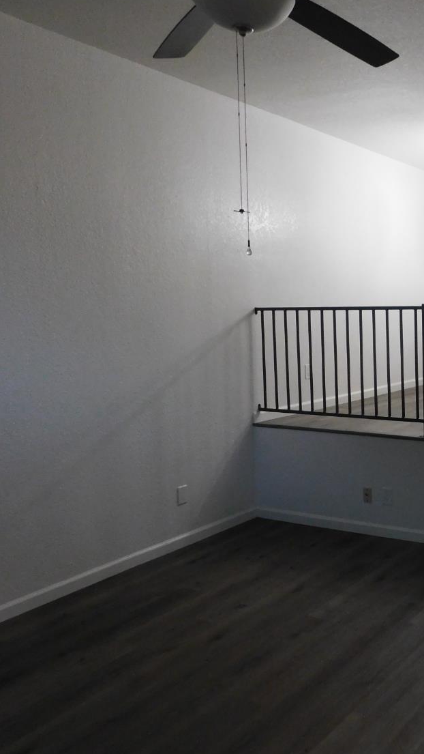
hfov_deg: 30.6
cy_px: 376
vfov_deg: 58.0
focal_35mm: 34
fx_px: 679
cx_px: 478
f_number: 3
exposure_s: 1/30
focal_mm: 4
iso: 360
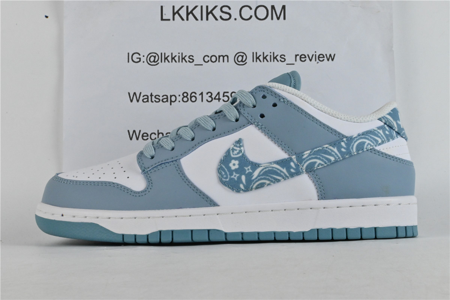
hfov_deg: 35.9
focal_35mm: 56
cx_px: 225
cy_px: 150
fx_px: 694
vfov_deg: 24.4
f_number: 36
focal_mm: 37
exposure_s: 1/20
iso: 1600
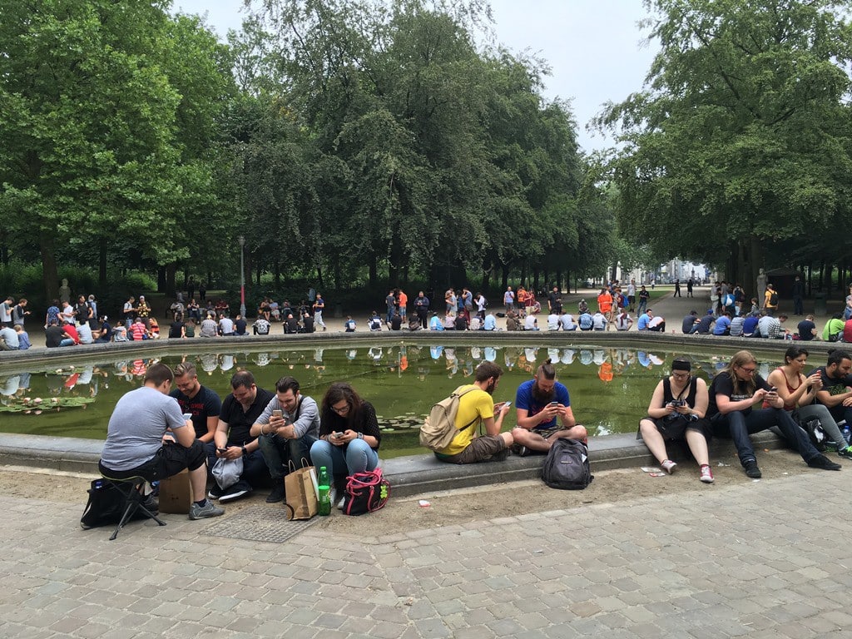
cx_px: 426
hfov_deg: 61.7
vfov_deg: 48.2
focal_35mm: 29
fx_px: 714
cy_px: 320
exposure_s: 1/499
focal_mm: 4.15
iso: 25
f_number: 2.2
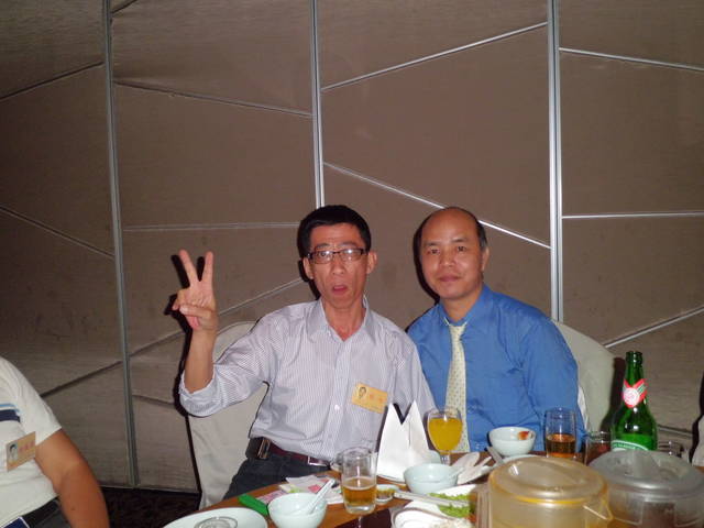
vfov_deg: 39.7
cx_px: 352
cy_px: 264
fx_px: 732
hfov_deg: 51.4
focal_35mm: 36
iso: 200
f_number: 3.1
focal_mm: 6.4
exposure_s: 1/60
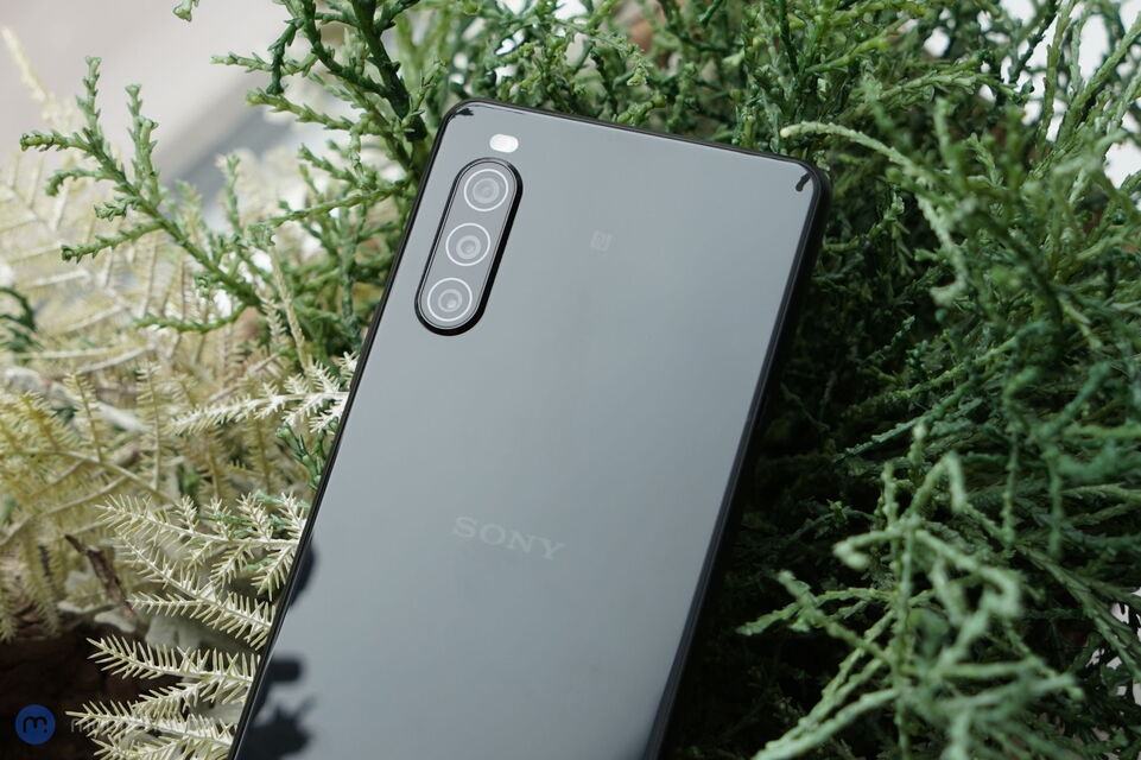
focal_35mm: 49
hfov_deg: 40.4
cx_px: 570
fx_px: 1552
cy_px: 380
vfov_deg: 27.5
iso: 800
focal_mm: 49
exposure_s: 1/200
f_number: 6.3
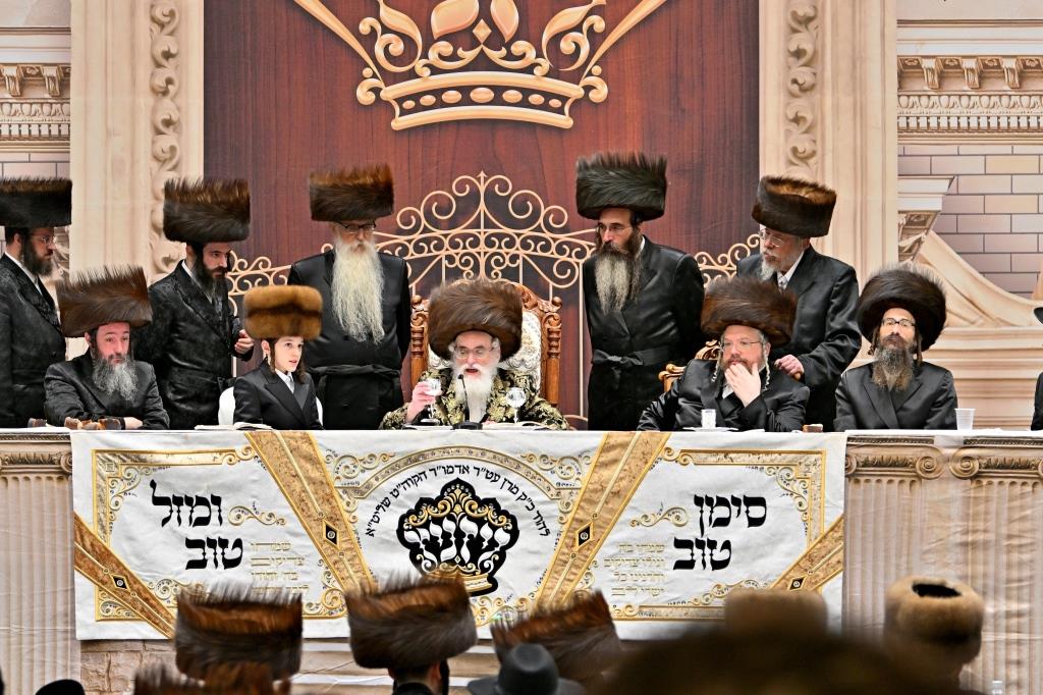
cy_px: 348
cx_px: 522
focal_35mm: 157
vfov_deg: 8.7
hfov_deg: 13.1
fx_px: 4547
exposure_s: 1/250
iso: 250
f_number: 2.8
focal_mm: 105
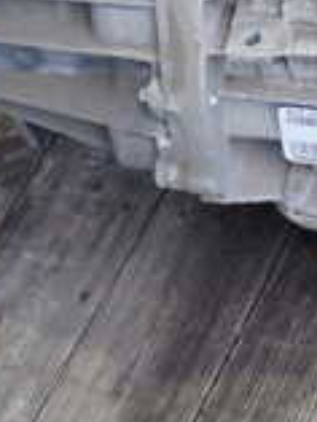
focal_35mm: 157
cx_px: 424
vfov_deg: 12.5
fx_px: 1914
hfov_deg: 9.3
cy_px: 46
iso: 400
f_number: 2.8
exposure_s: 1/40
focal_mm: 7.31
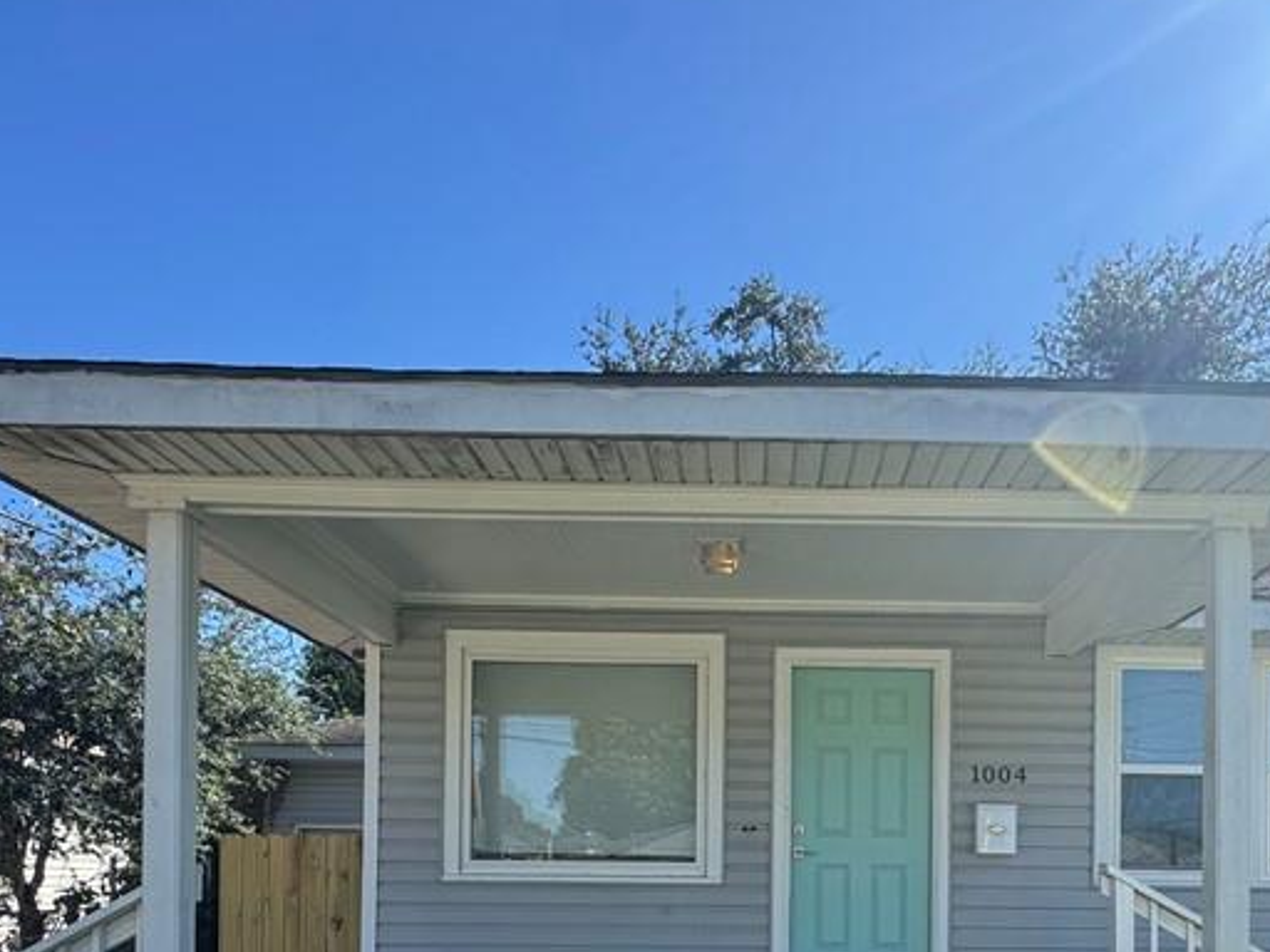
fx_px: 1027
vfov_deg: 44.7
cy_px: 878
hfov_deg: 62.6
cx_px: 789
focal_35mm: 28
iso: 40
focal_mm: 2.22
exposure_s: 1/675
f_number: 2.2
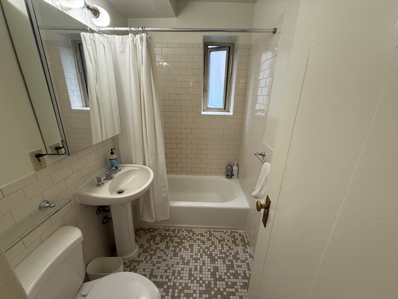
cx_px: 199
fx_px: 161
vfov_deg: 85.7
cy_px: 150
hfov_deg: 102.1
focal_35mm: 14
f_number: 2.2
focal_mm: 2.22
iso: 250
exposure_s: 1/120
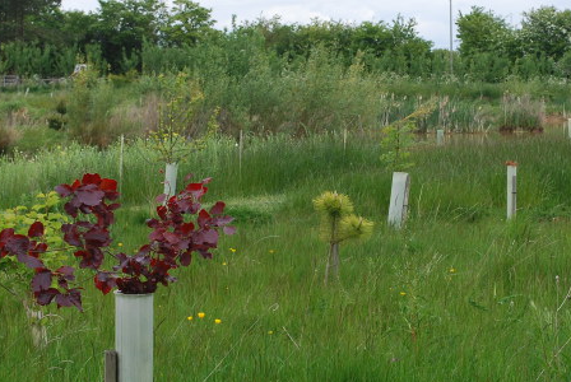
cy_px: 138
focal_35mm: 105
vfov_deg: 13.1
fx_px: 1668
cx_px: 371
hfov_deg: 19.4
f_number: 9
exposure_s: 1/160
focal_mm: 35
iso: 200
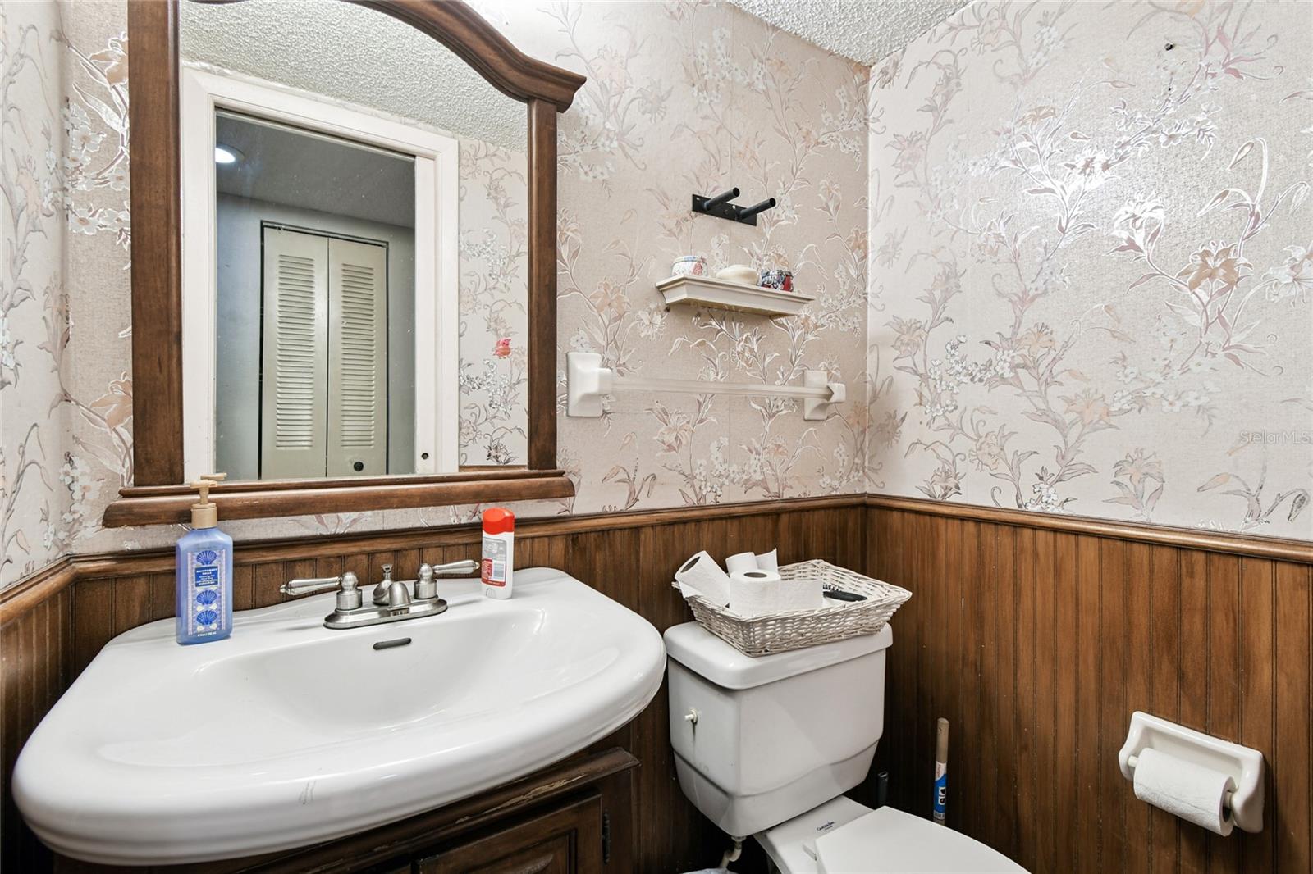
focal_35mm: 15
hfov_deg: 100.4
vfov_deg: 77.3
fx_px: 547
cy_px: 437
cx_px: 656
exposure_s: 1/3.33
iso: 100
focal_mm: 10
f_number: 7.1
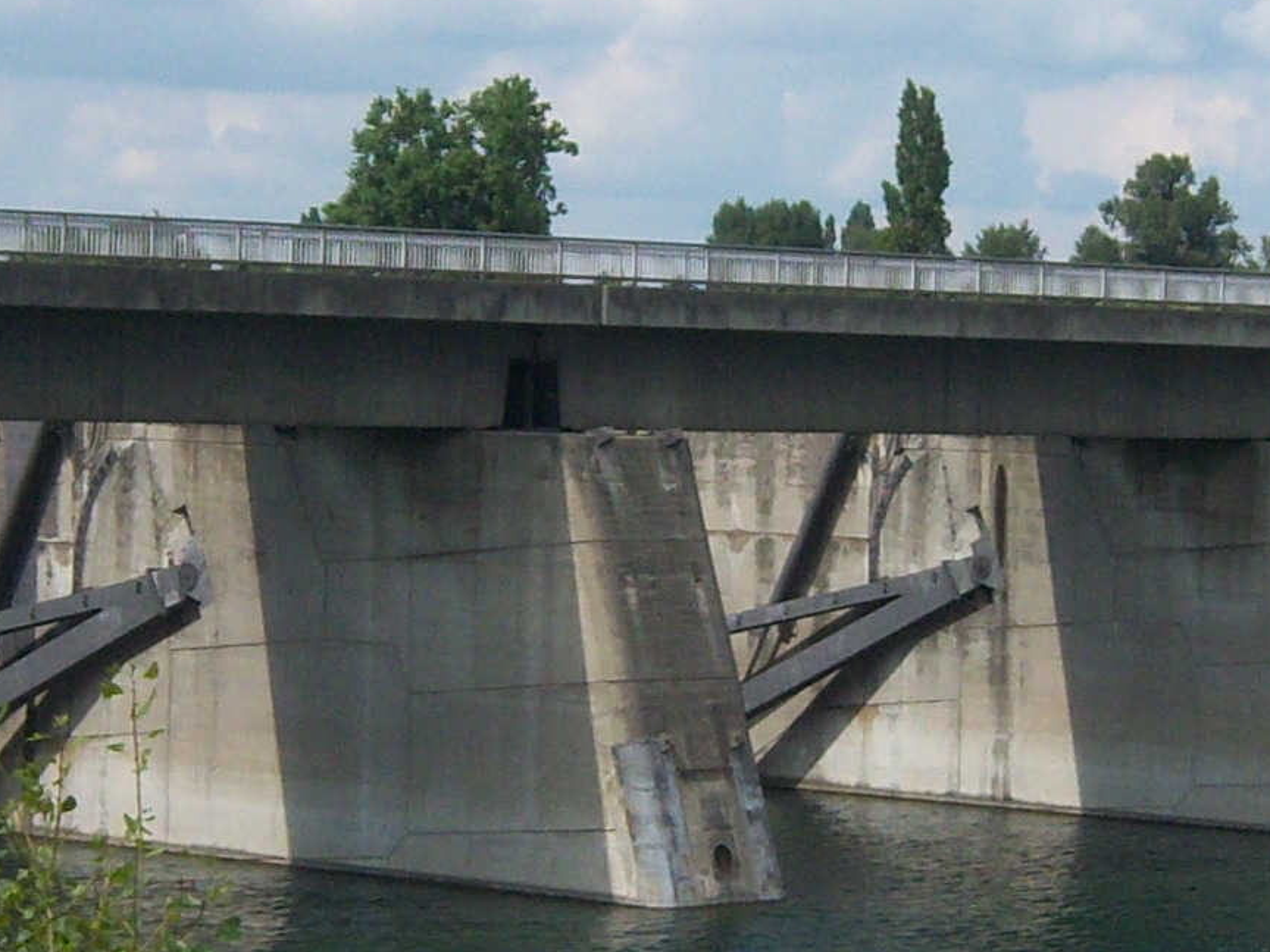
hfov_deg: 13.0
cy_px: 413
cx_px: 698
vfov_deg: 9.8
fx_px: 5577
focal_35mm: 152
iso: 80
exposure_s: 1/1000
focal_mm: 7.5
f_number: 4.8
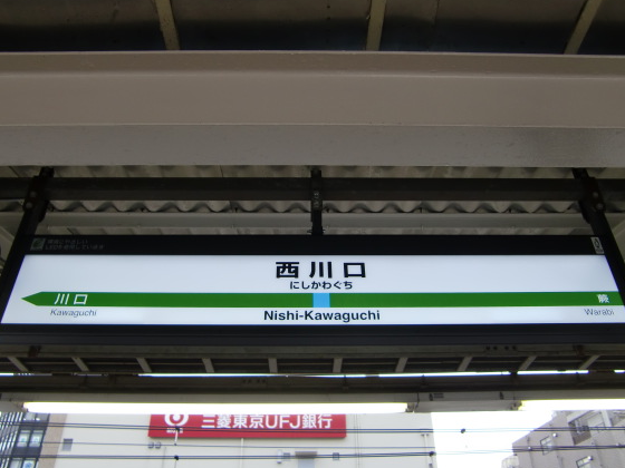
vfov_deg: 44.2
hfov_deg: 56.8
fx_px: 578
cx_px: 312
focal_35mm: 32
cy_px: 233
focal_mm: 4.9
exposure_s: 1/80
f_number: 2.6
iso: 64
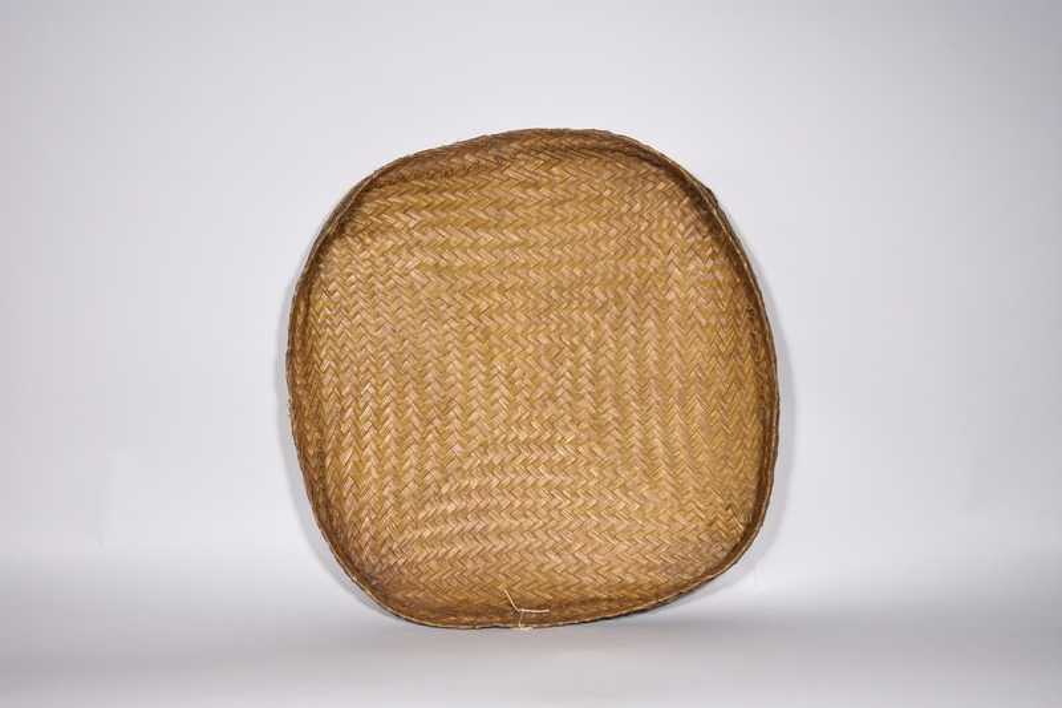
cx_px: 531
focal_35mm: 60
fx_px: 1770
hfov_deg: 33.4
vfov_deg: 22.6
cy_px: 354
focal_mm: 40
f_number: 13
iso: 400
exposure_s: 1/60
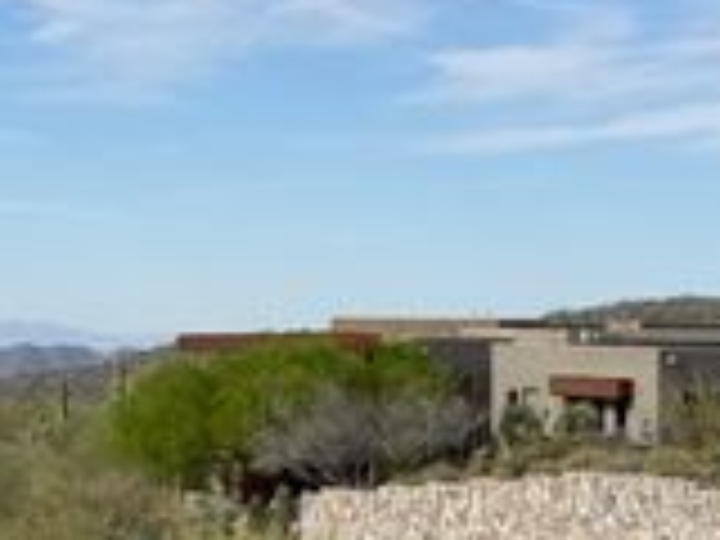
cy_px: 385
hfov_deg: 12.9
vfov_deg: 9.9
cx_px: -104
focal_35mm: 150
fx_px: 3120
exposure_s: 1/7874
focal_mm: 6.76
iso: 64
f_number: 1.78
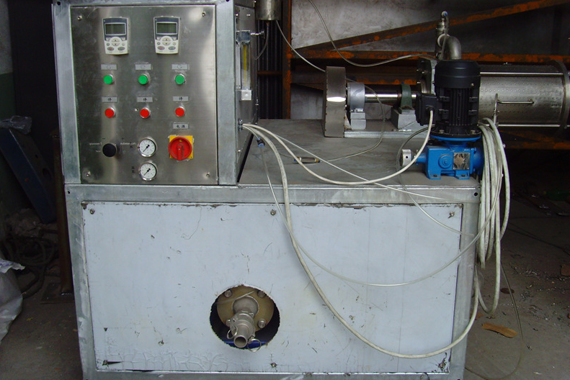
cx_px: 285
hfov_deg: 47.4
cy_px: 185
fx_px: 649
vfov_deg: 32.7
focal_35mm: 41
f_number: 3.5
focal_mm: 6.6
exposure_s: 1/45
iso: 160
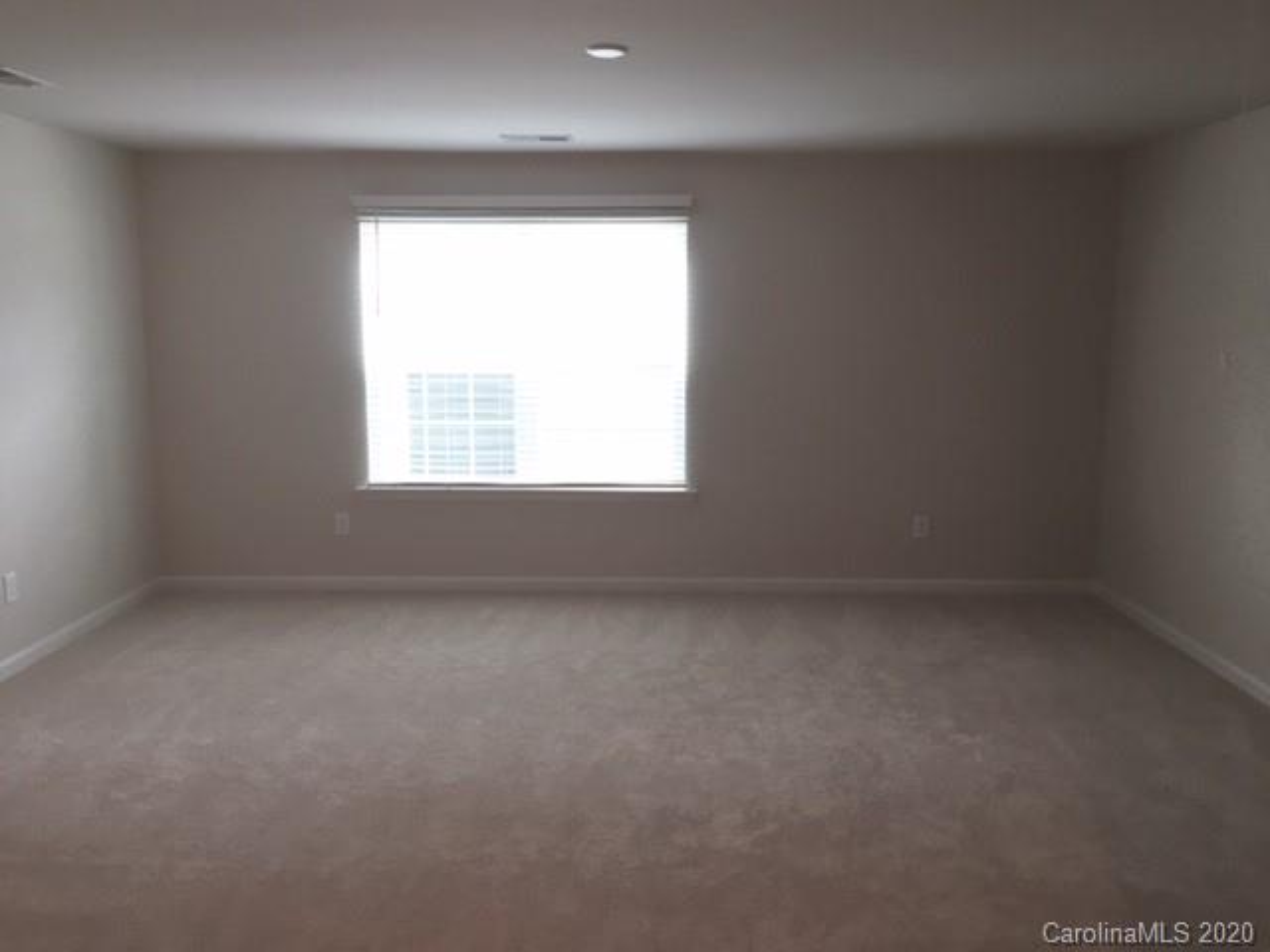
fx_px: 1064
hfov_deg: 61.7
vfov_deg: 48.2
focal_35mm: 29
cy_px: 476
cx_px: 635
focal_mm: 4.15
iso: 64
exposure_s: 1/30
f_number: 2.2
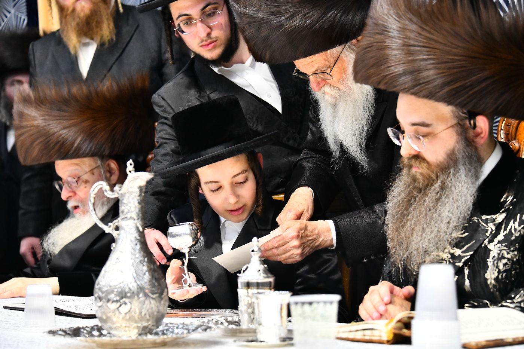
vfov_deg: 15.2
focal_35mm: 90
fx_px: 1310
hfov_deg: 22.6
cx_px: 262
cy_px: 174
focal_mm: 90
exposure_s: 1/200
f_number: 5.6
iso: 3200
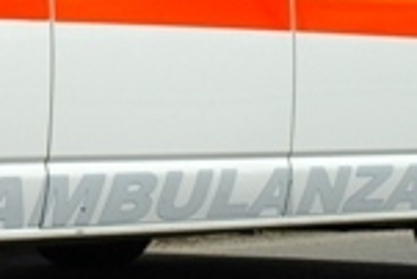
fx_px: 3130
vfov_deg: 5.0
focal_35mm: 270
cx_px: -215
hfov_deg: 7.5
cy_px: -191
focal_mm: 34
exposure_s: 1/500
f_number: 11
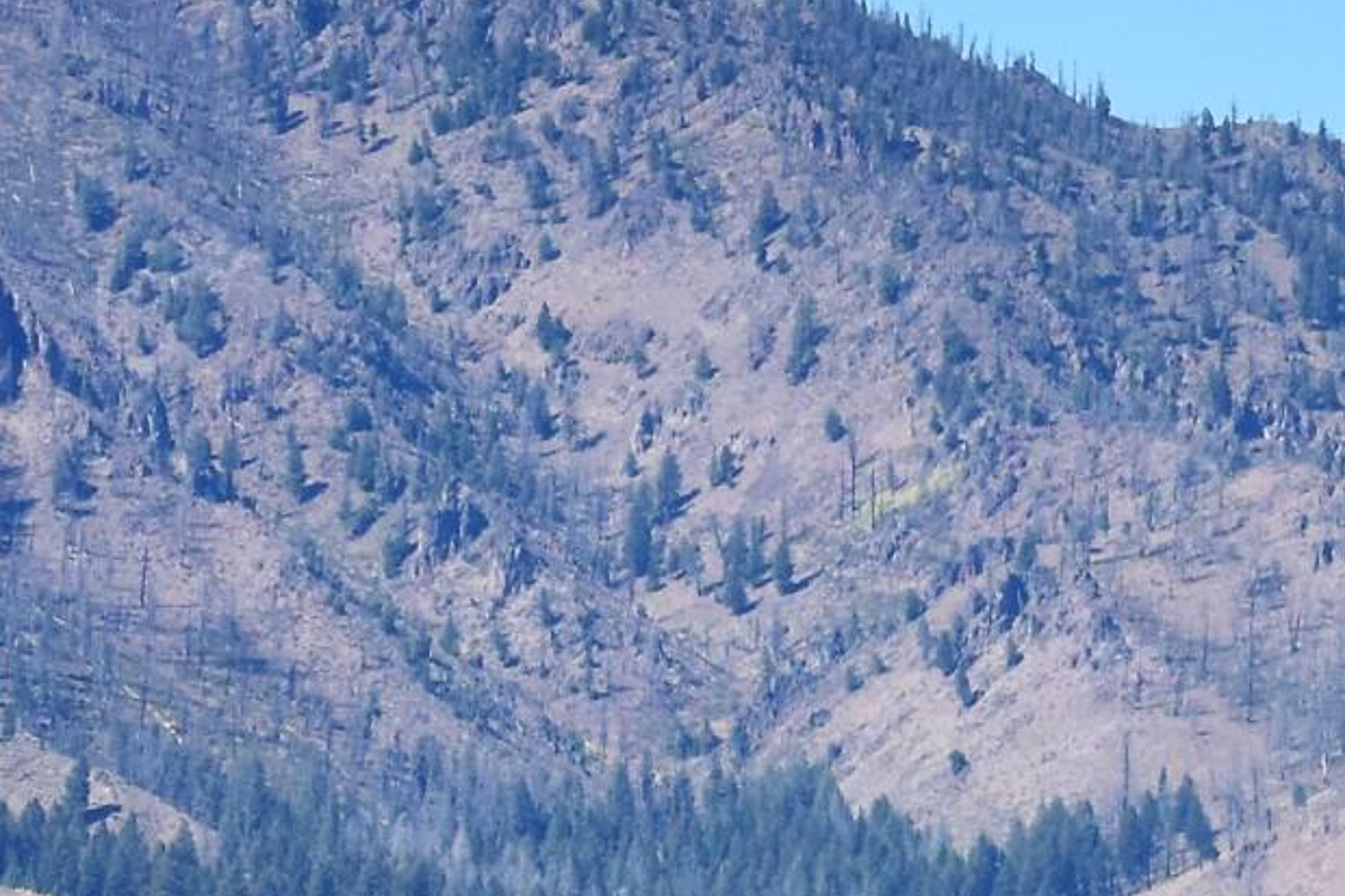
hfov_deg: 3.6
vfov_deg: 2.4
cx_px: 2334
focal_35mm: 566
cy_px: 1916
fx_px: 21139
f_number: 5
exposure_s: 1/2500
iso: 400
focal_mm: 78
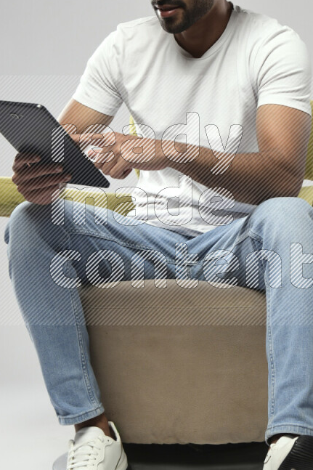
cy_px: 200
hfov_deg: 15.3
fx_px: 1161
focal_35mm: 89
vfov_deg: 22.9
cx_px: 181
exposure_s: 1/125
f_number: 5.6
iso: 400
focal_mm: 48
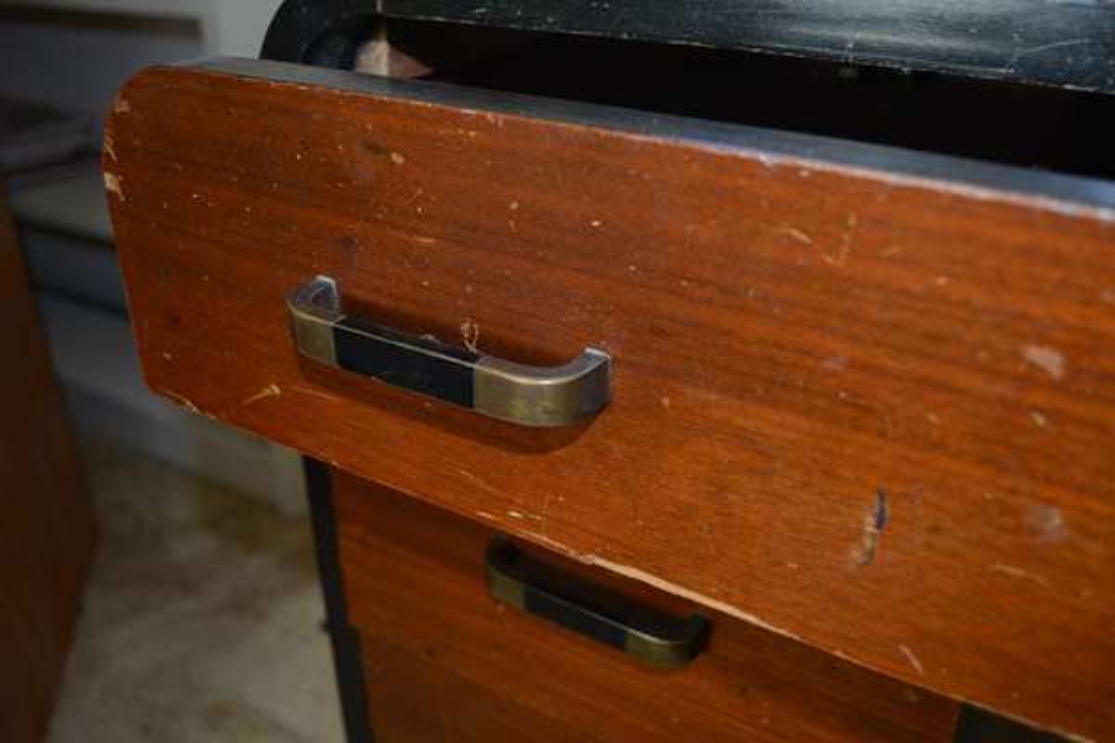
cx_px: 558
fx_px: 1022
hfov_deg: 57.2
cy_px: 372
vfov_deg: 40.0
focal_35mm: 33
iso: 450
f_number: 3.8
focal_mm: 22
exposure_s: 1/60
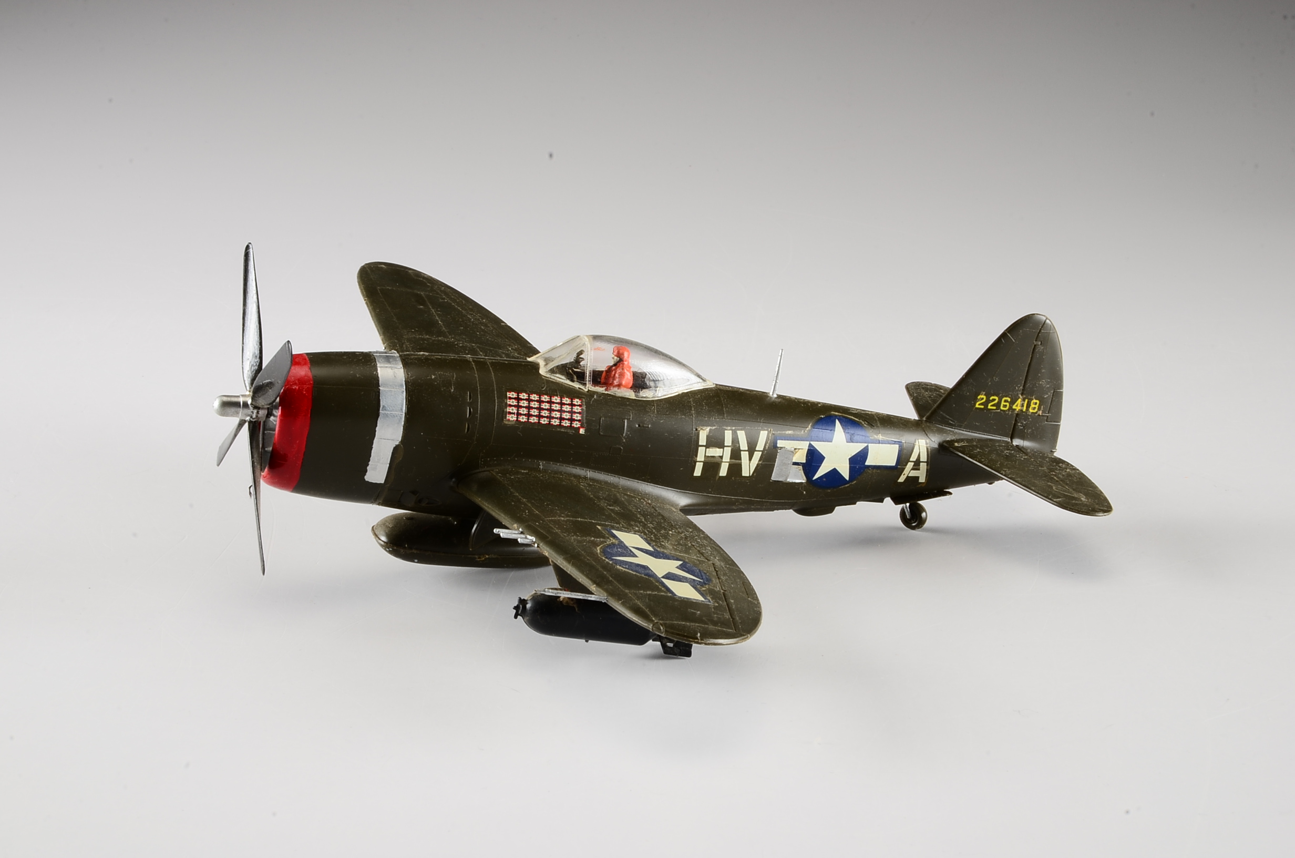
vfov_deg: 17.4
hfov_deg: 26.0
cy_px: 429
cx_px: 648
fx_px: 2800
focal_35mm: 78
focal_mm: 52
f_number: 25
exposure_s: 1/100
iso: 100
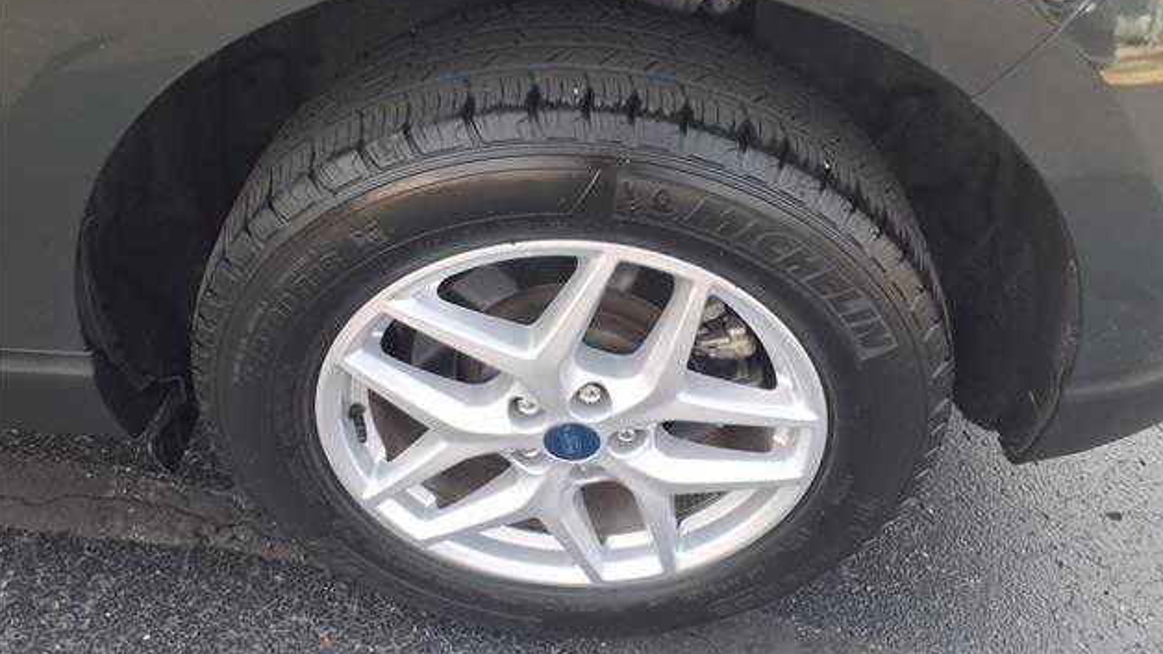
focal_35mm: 30
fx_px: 925
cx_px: 587
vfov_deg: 38.9
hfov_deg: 64.3
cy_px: 300
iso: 40
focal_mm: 3.58
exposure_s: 1/152
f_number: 1.9
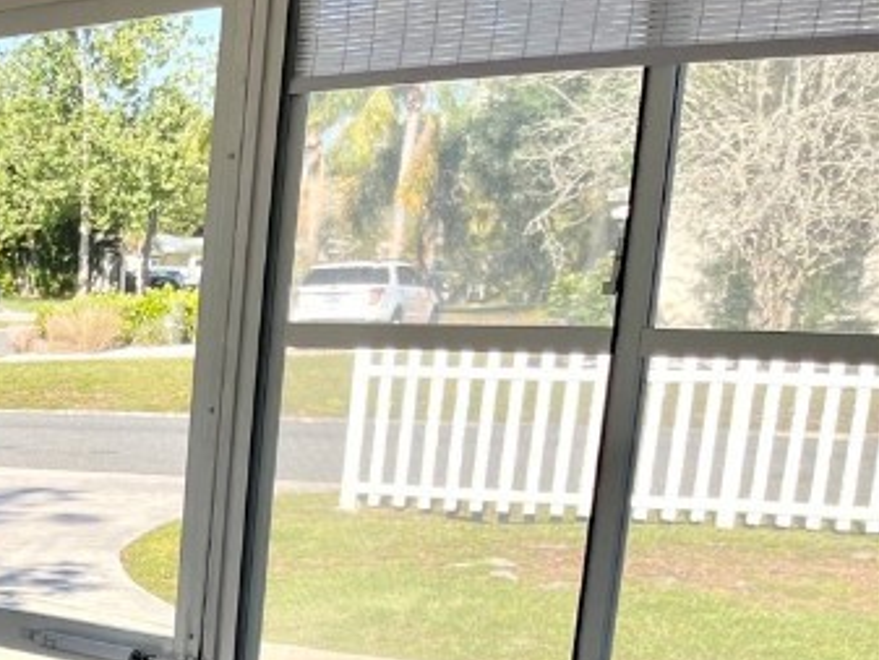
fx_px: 2007
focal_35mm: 79
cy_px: 801
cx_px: -454
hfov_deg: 20.8
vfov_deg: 17.7
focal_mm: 5.1
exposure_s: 1/810
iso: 50
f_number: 1.6
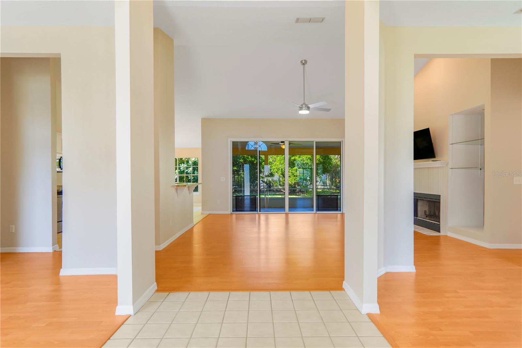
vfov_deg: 67.4
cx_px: 261
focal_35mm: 18
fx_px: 261
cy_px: 174
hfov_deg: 90.0
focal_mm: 12
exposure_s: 1/50
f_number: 2.5
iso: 100
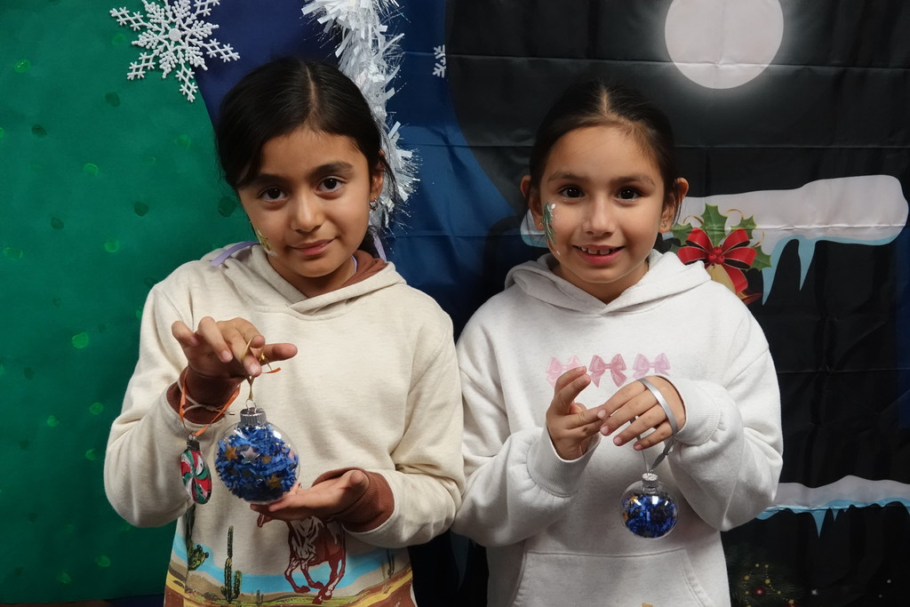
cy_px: 304
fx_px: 1087
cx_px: 455
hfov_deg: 45.4
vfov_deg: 31.2
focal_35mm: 43
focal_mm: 15.73
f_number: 3.2
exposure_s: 1/250
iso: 2500
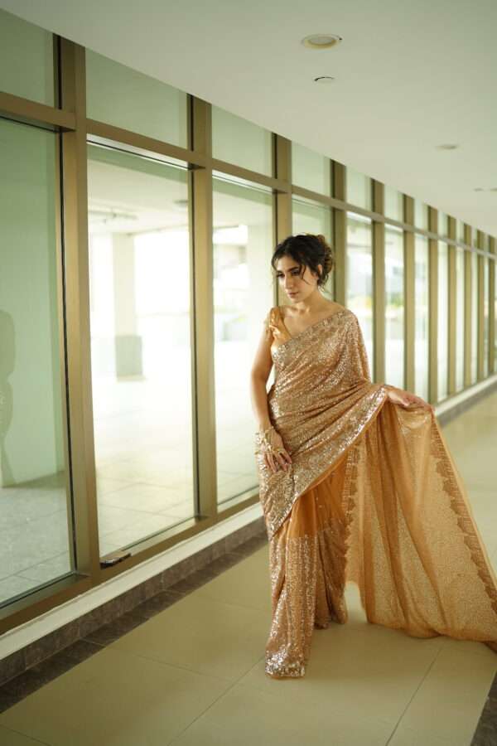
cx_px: 248
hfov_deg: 37.9
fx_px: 725
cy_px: 373
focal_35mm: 35
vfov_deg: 54.4
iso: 250
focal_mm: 35
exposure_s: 1/320
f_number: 1.4
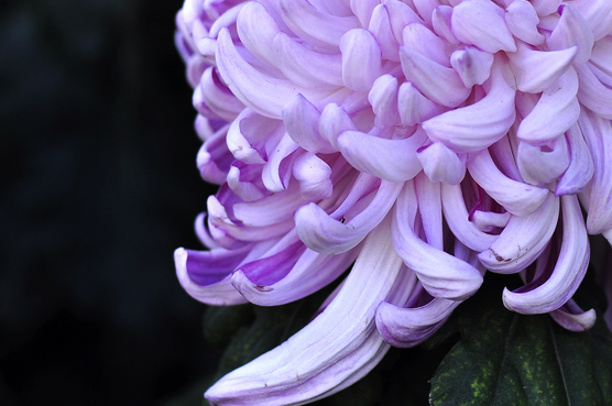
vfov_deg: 10.1
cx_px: 349
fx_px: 2292
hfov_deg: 15.2
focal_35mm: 135
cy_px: 97
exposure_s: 1/800
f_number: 3.5
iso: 200
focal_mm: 50
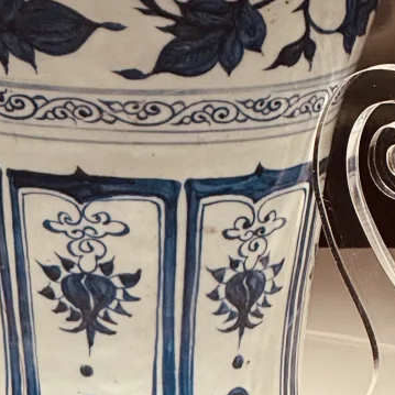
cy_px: -229
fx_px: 3524
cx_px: 222
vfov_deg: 6.3
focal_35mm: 273
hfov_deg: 6.4
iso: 250
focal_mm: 9
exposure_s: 1/99
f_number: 2.8
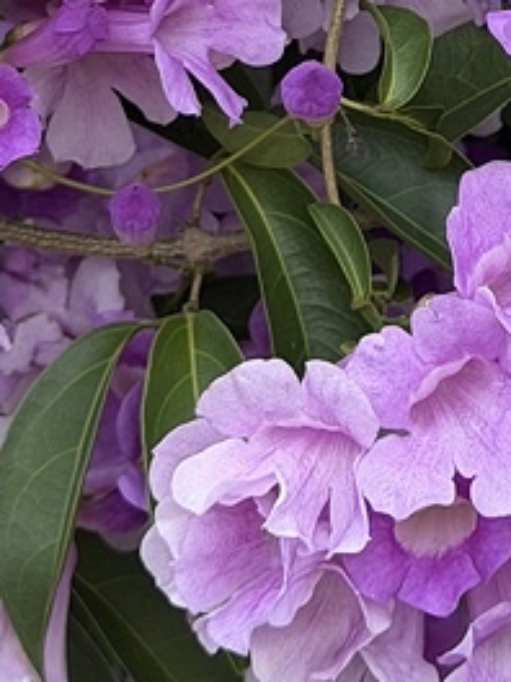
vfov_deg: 12.2
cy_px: -283
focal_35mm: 155
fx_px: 3051
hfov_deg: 9.5
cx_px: 560
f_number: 1.78
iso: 125
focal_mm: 6.76
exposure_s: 1/60
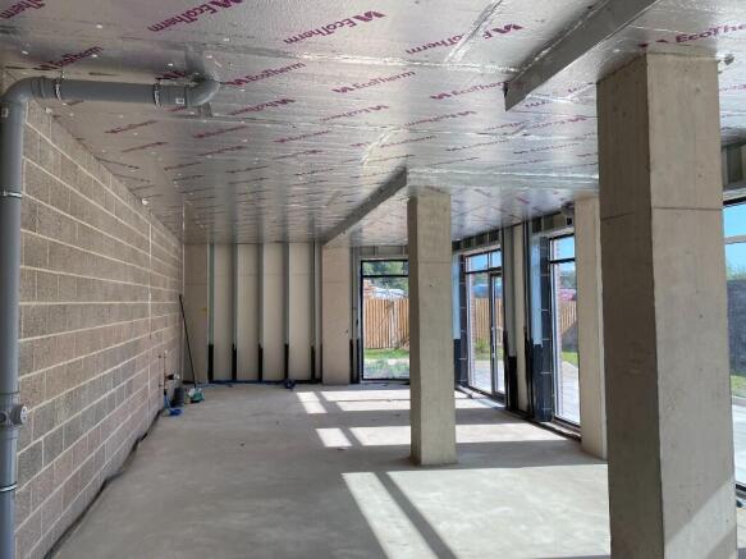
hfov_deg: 67.3
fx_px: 560
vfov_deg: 53.0
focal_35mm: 26
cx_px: 373
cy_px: 280
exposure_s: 1/702
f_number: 1.8
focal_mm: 4.25
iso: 32
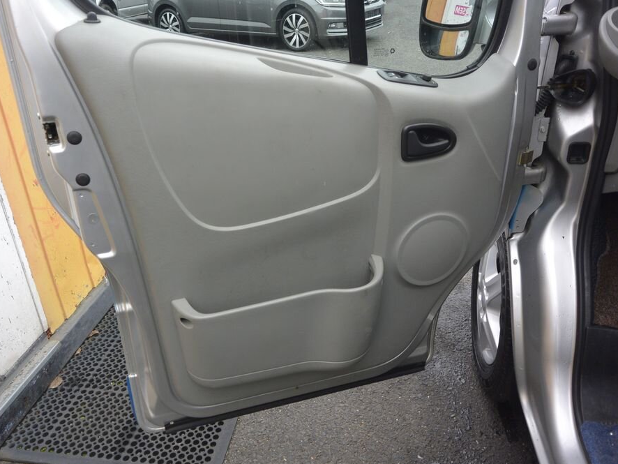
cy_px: 233
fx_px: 536
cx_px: 293
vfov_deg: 46.8
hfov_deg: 59.9
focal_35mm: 30
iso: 200
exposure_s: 1/200
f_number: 3.5
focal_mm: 10
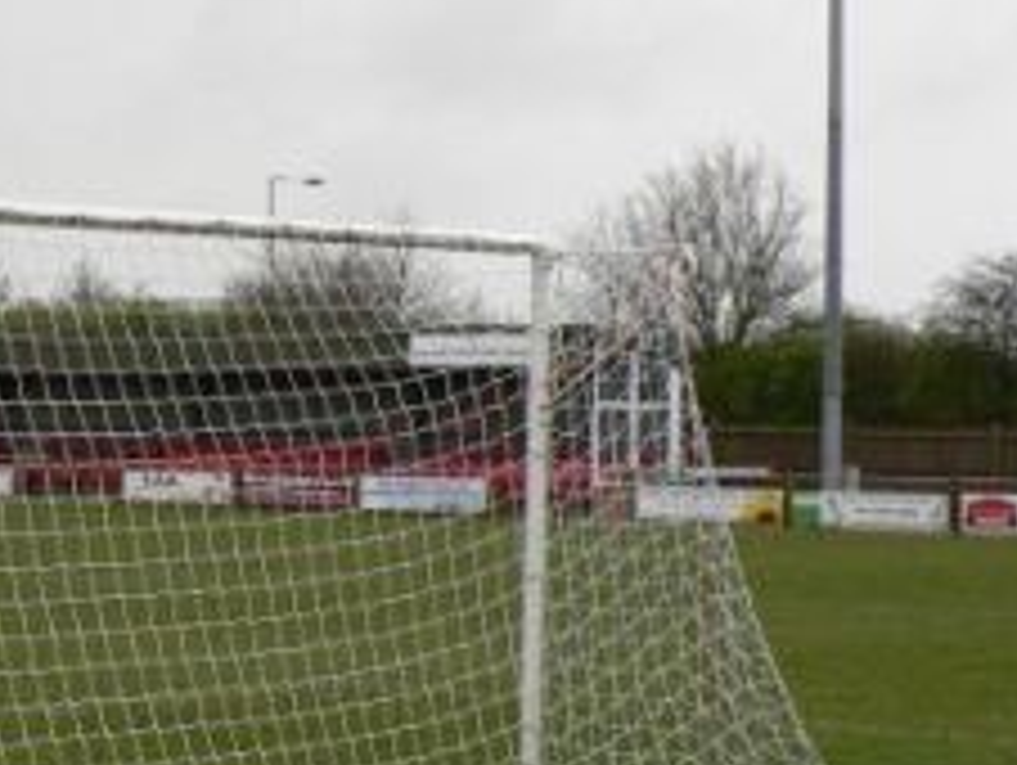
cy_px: 364
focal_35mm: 106
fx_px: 3118
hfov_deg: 17.8
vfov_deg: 14.0
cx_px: -112
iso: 80
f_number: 2.8
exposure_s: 1/100
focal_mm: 6.6
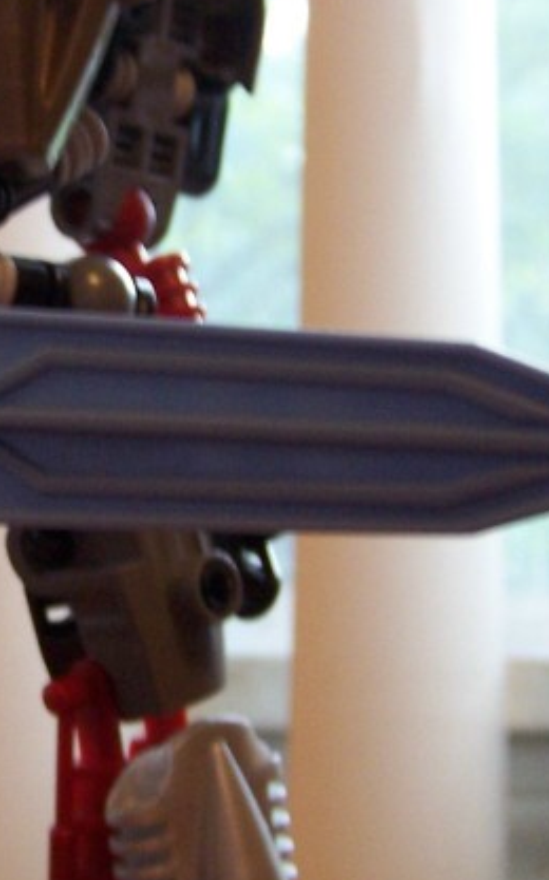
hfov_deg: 13.0
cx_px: -30
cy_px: 405
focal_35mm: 99
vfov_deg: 21.0
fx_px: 2374
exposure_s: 1/15
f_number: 2.8
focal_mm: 6.3
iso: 140
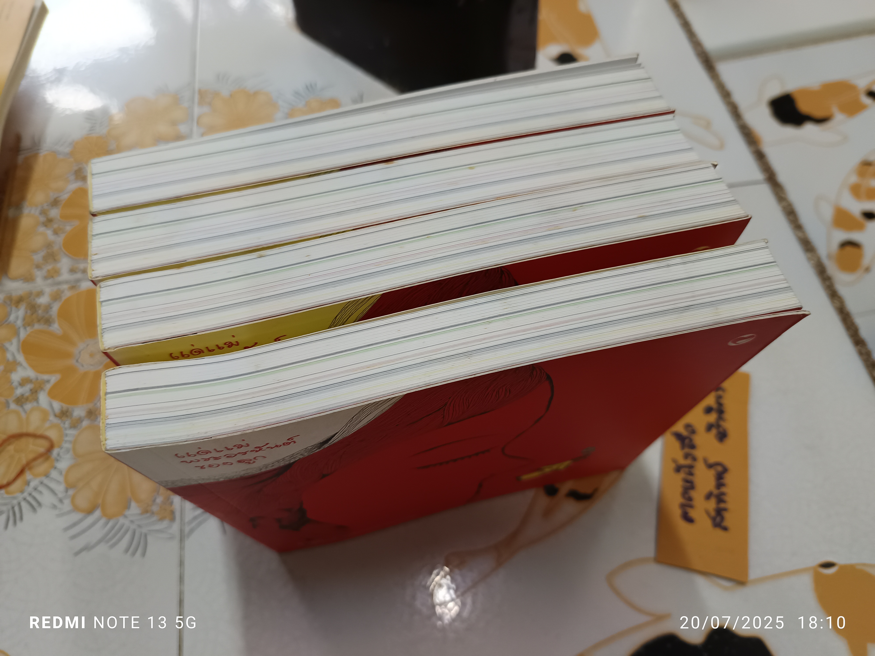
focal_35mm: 24
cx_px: 438
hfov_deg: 71.6
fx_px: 607
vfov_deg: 56.8
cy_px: 328
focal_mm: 5.31
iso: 881
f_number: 1.7
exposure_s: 1/50
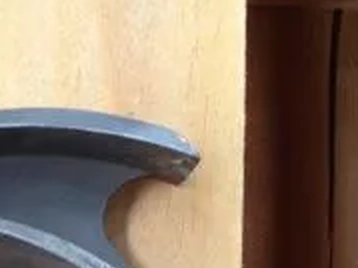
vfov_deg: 11.2
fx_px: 1292
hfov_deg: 15.1
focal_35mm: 125
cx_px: -100
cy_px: 456
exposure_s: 1/20
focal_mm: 4.28
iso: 64
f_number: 2.4
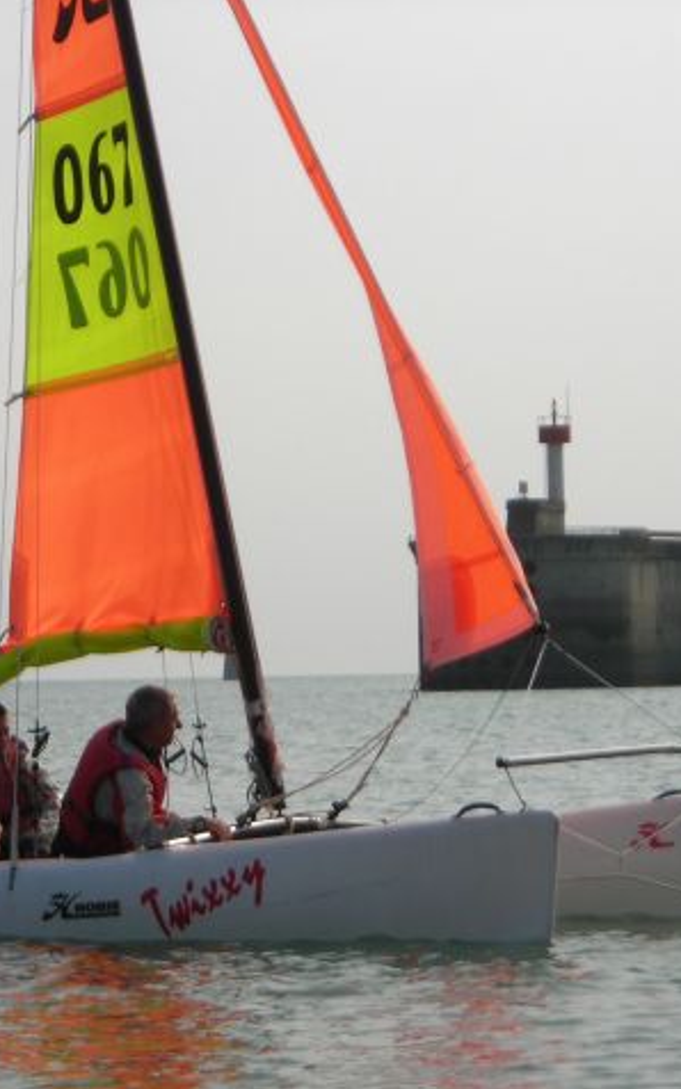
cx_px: 199
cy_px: 543
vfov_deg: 12.7
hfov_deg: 7.9
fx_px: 4901
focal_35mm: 165
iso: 50
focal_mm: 19.2
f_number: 5.3
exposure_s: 1/504
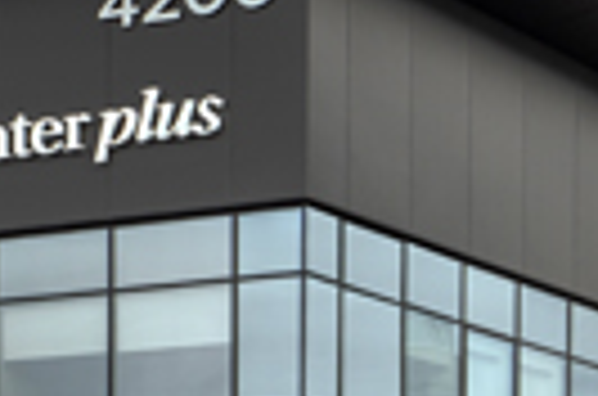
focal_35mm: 126
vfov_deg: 10.7
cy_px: 432
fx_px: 2088
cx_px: -112
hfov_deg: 15.7
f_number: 11
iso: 200
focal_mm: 35
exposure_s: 1/80
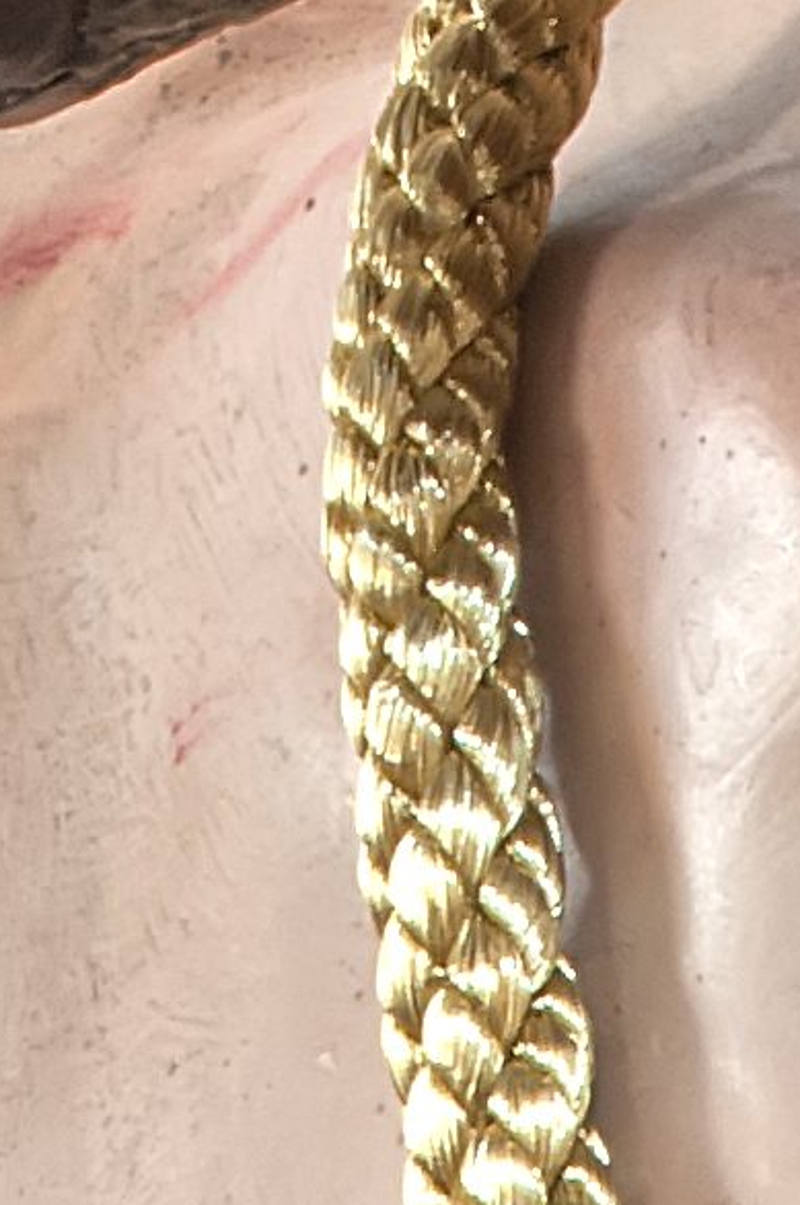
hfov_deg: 0.6
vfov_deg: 0.9
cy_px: -1746
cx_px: 86
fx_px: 73345
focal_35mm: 2194
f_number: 29
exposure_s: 3
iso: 200
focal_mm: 200
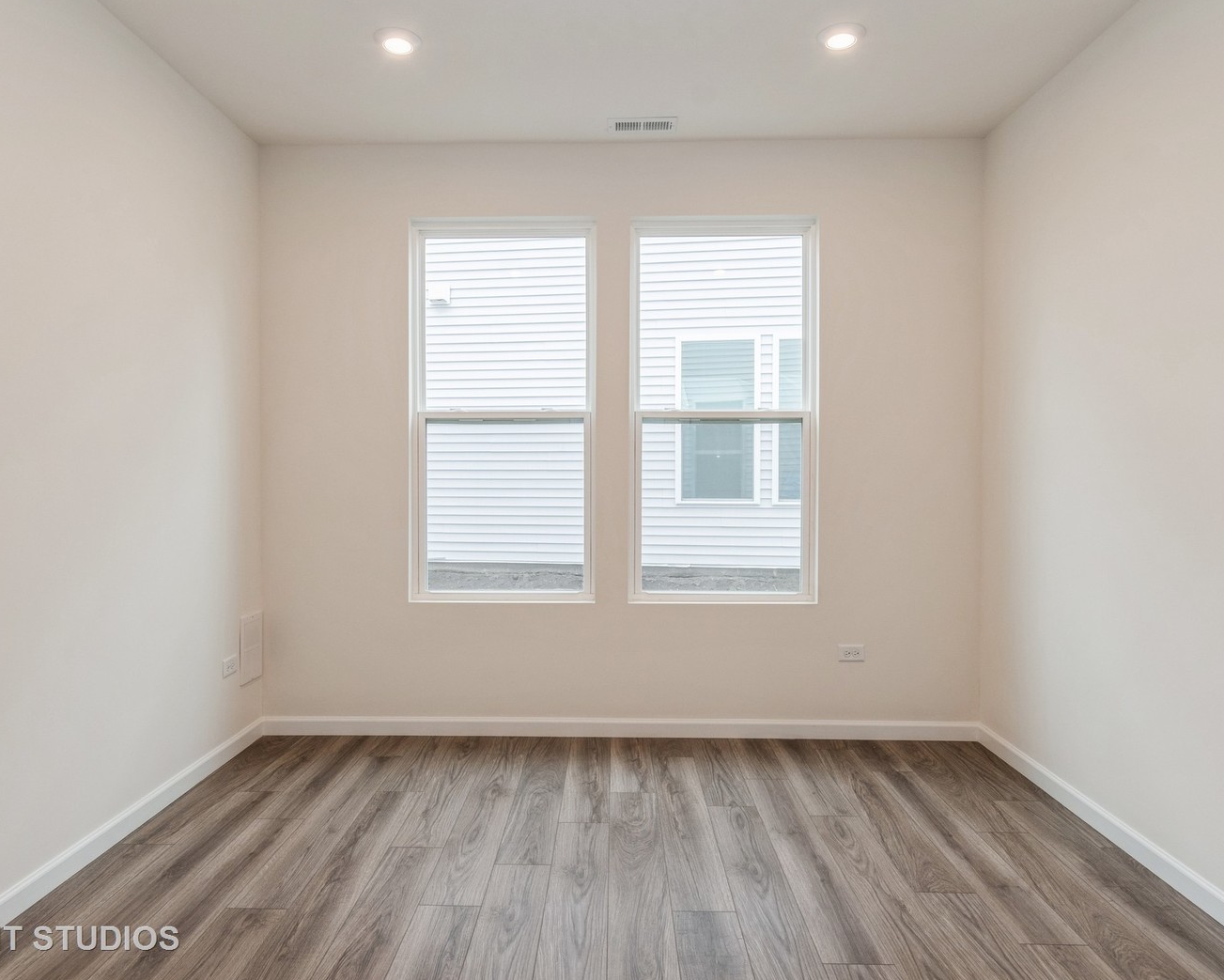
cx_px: 601
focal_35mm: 21
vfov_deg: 65.5
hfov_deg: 77.6
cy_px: 483
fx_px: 761
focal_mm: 12
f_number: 8
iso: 250
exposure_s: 1/40
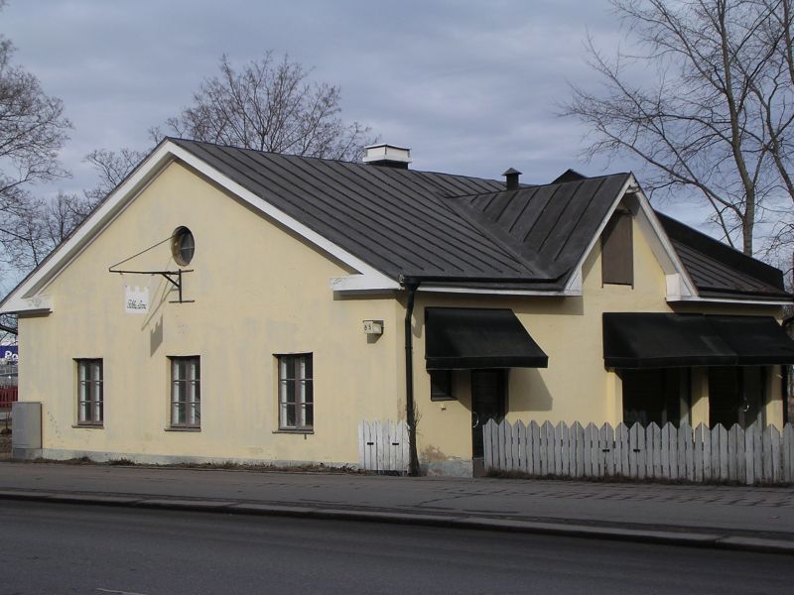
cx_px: 397
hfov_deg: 27.0
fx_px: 1651
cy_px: 298
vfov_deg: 20.4
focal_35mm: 72
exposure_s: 1/702
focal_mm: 10.9
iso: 100
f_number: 3.7
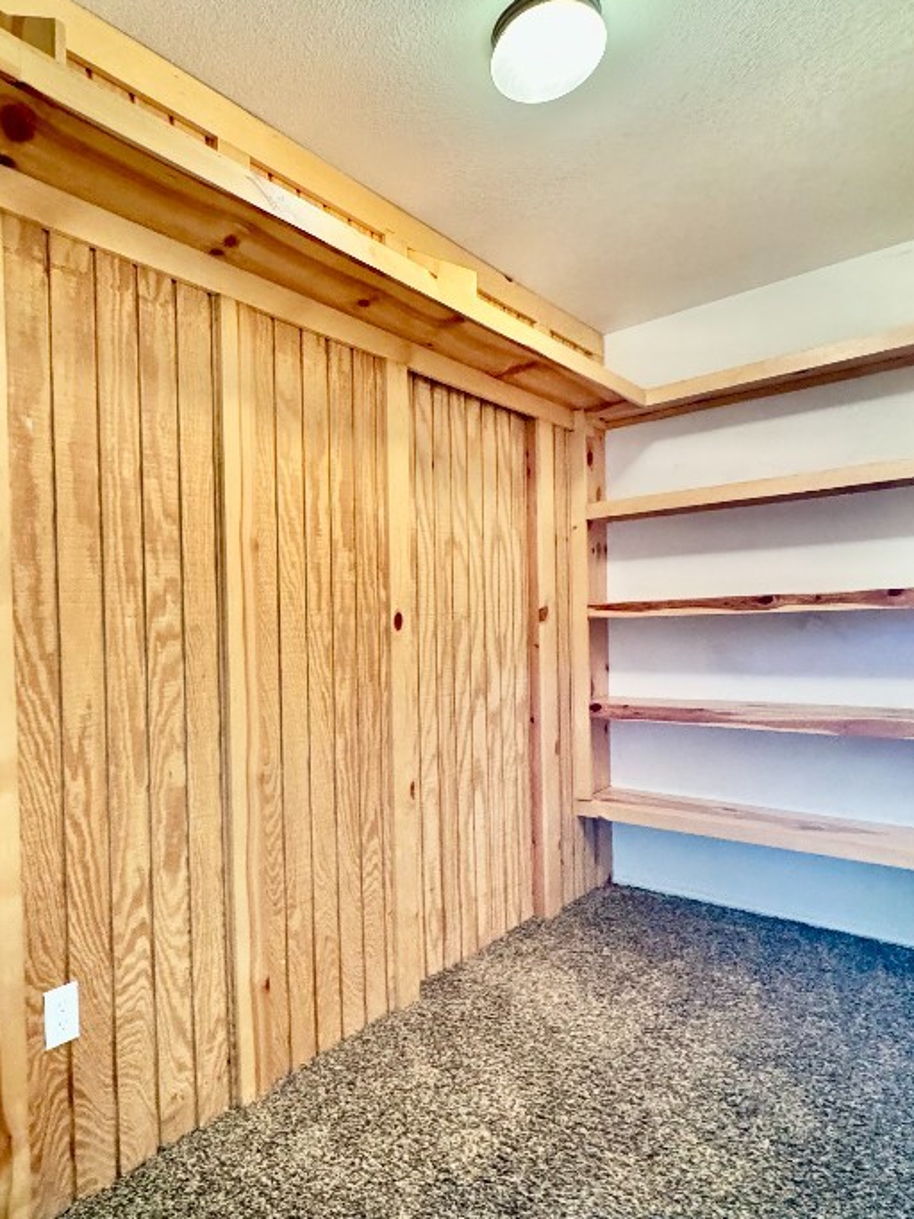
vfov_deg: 78.9
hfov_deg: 61.7
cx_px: 298
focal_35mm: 21
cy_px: 650
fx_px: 740
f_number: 2.2
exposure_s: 1/60
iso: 1250
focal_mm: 2.22
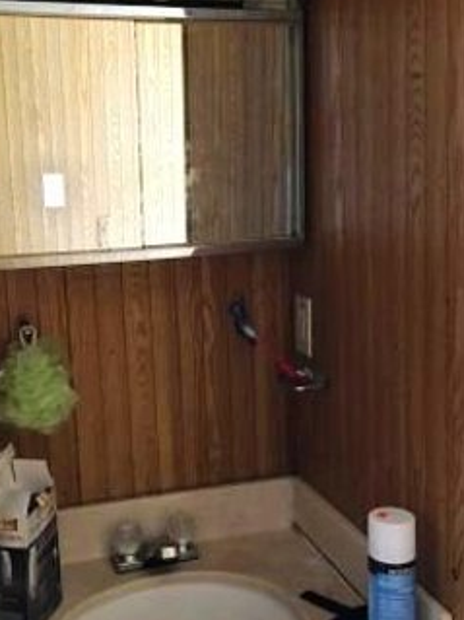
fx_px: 769
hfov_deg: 33.6
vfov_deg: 43.9
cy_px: 304
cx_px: 230
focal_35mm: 43
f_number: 2.2
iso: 200
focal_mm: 4.15
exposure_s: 1/20
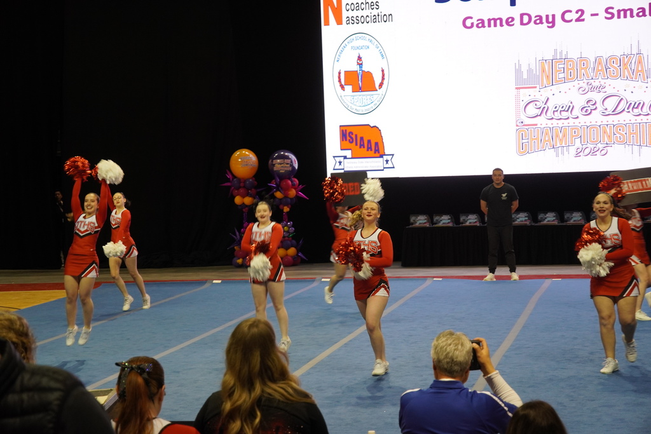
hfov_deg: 25.1
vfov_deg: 16.9
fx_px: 1465
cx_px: 326
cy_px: 217
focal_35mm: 81
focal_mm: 54
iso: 800
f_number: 4.5
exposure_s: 1/100
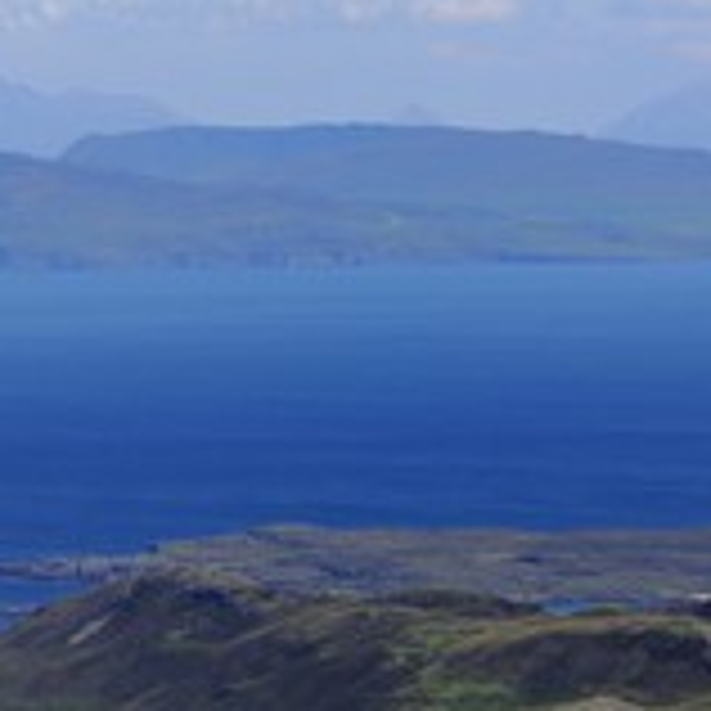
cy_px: 554
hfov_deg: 5.0
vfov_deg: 5.0
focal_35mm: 350
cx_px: -68
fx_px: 8133
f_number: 7.1
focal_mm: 155
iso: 200
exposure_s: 1/800
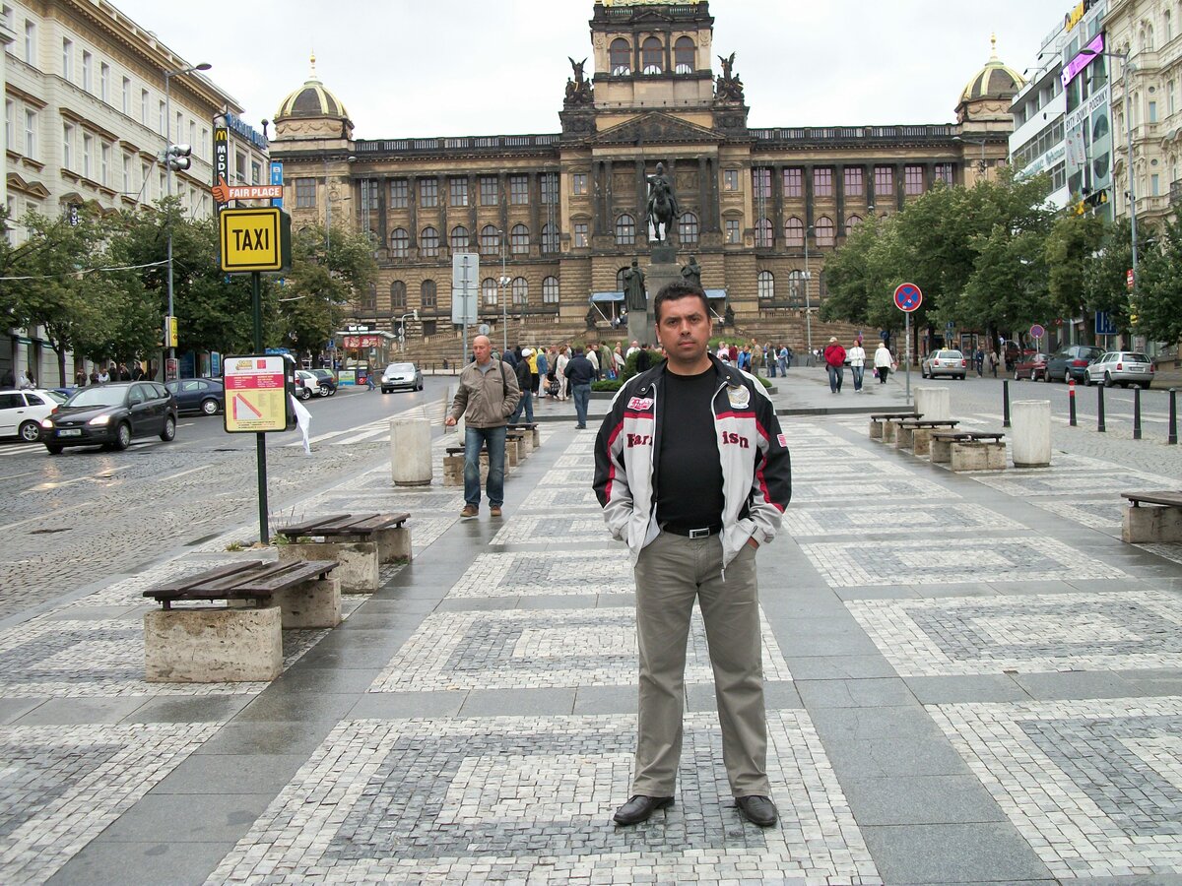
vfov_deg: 36.0
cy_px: 443
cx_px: 591
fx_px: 1366
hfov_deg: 46.8
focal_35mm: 40
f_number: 3.2
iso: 80
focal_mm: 7.1
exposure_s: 1/100
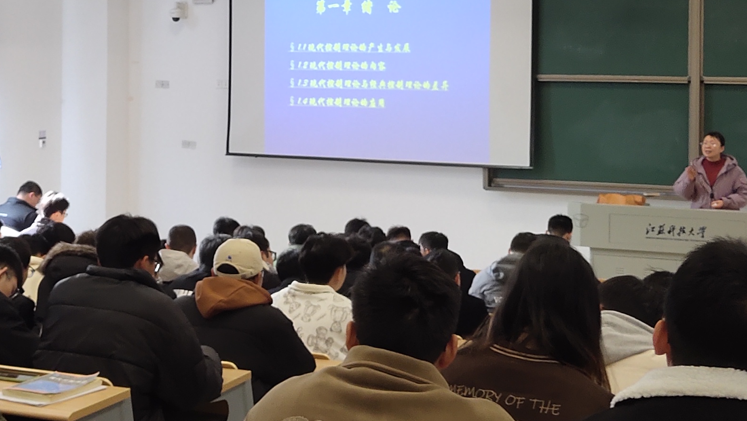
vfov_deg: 14.8
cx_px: 202
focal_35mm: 81
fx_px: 1604
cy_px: 73
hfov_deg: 25.9
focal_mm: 4.27
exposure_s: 1/50
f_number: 1.8
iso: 177
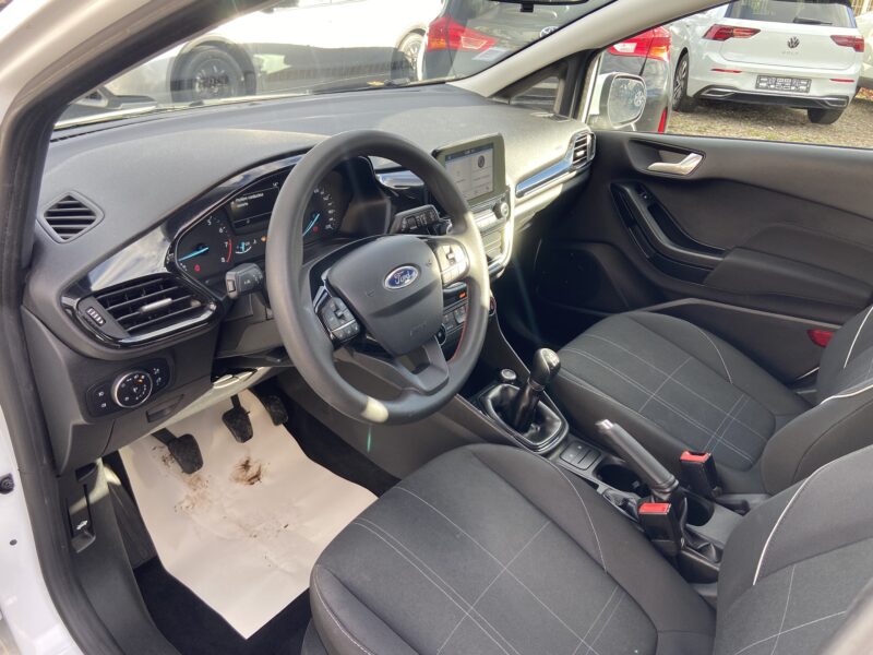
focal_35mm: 26
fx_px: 656
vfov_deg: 53.1
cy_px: 328
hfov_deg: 67.3
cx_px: 436
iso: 40
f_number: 1.8
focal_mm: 4.25
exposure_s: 1/121
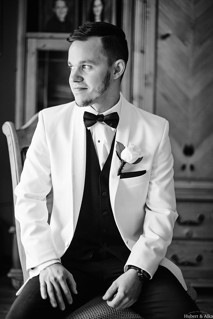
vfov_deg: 38.9
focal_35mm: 51
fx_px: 452
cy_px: 160
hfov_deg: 26.5
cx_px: 106
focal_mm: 50
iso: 320
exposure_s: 1/500
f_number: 1.4
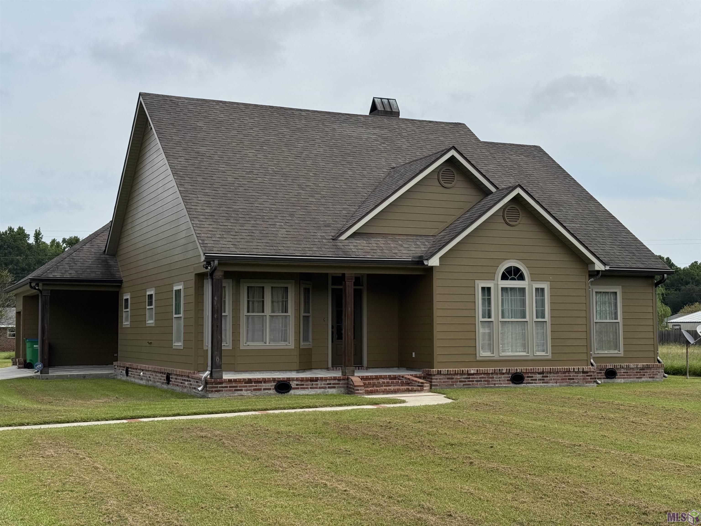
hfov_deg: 39.7
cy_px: 263
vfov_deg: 30.3
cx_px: 350
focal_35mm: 48
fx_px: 972
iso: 64
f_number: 1.78
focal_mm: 6.76
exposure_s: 1/4608
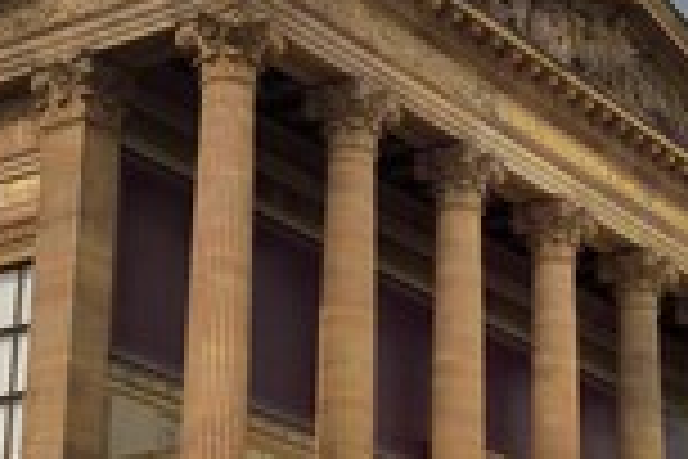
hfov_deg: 18.5
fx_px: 2102
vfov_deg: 12.4
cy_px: 306
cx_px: 517
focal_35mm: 110
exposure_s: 1/250
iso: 200
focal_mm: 40
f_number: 13
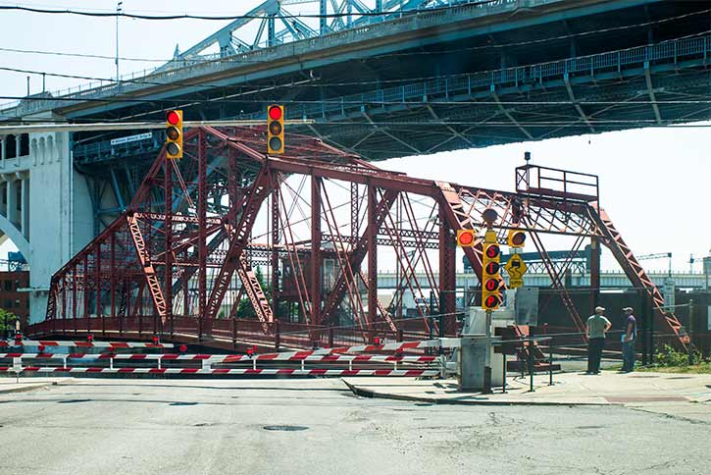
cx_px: 356
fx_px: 672
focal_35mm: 34
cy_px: 238
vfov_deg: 38.9
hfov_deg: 55.8
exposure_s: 1/500
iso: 400
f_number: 11
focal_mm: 34
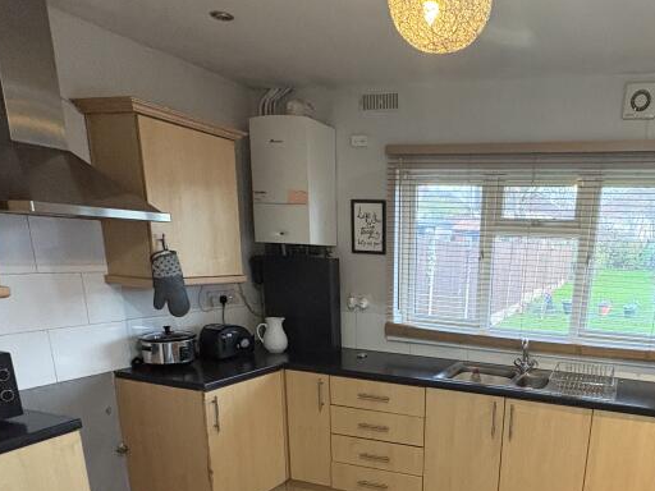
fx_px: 530
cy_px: 405
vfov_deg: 46.6
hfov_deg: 61.2
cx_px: 459
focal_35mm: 28
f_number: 2.2
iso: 500
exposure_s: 1/60
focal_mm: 2.22
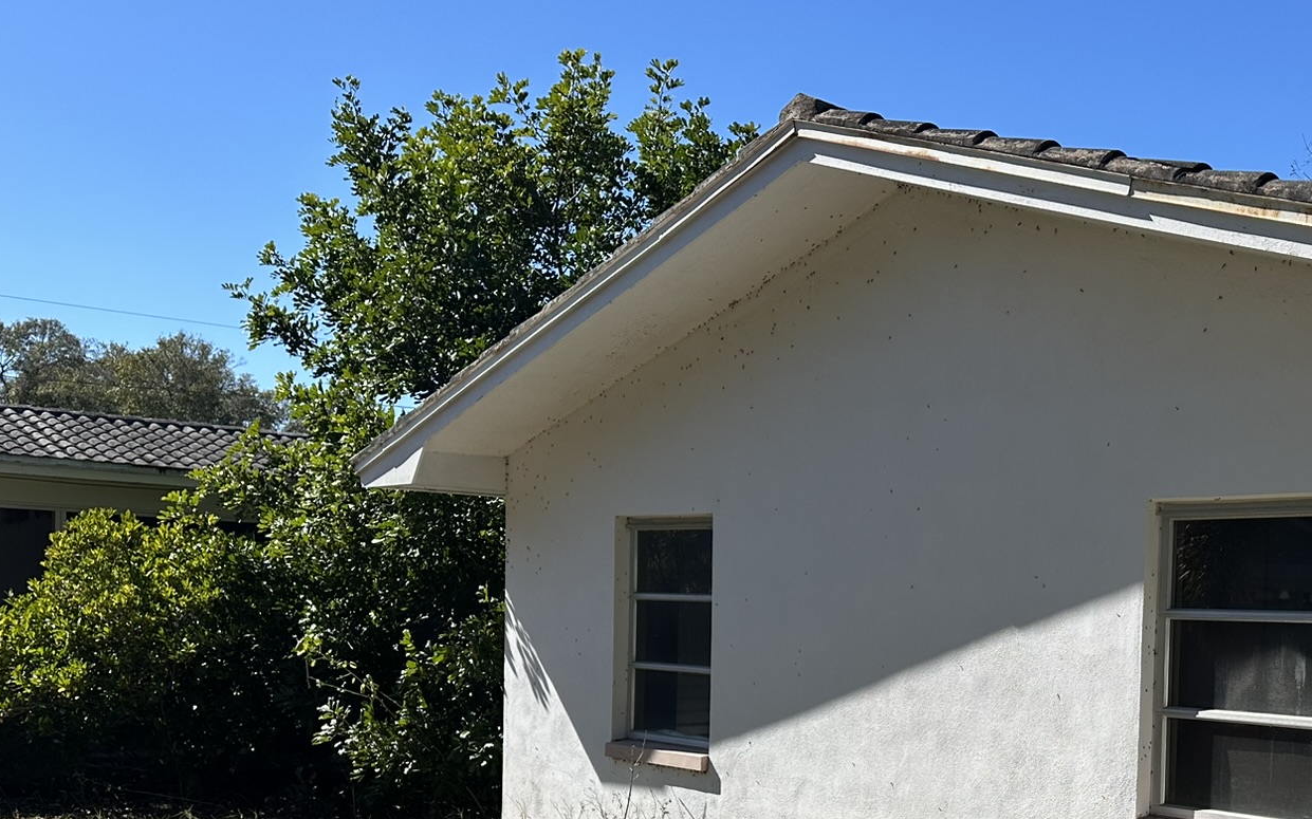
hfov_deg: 45.0
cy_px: 668
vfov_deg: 29.7
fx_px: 1501
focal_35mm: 42
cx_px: 1041
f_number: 1.78
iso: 80
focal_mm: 6.86
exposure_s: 1/4348
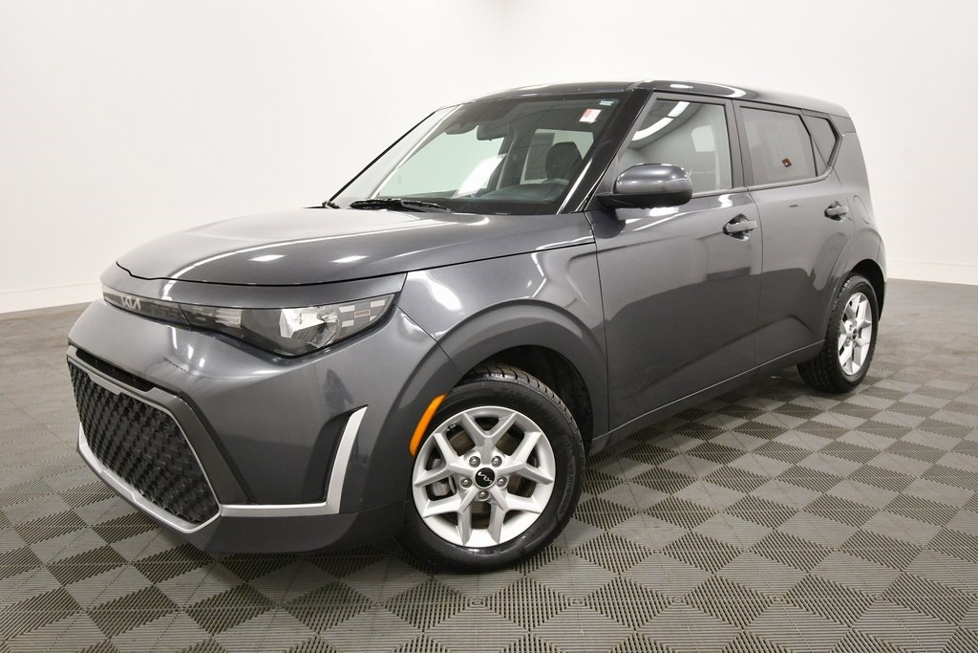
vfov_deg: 46.4
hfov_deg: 65.5
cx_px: 489
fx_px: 761
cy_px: 326
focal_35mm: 28
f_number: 5.6
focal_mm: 19
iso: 1250
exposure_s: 1/125
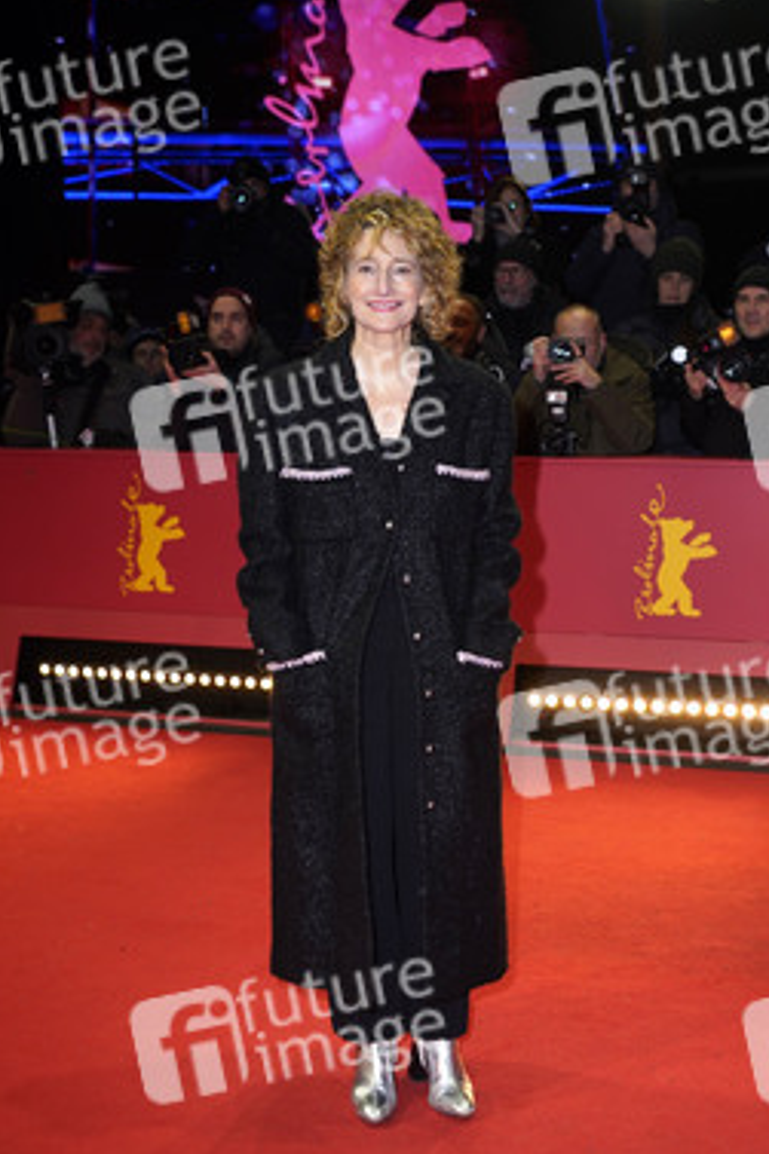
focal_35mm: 53
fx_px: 1700
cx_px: 377
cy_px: 572
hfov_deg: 25.5
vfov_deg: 37.5
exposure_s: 1/160
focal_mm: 50
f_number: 5.6
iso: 640
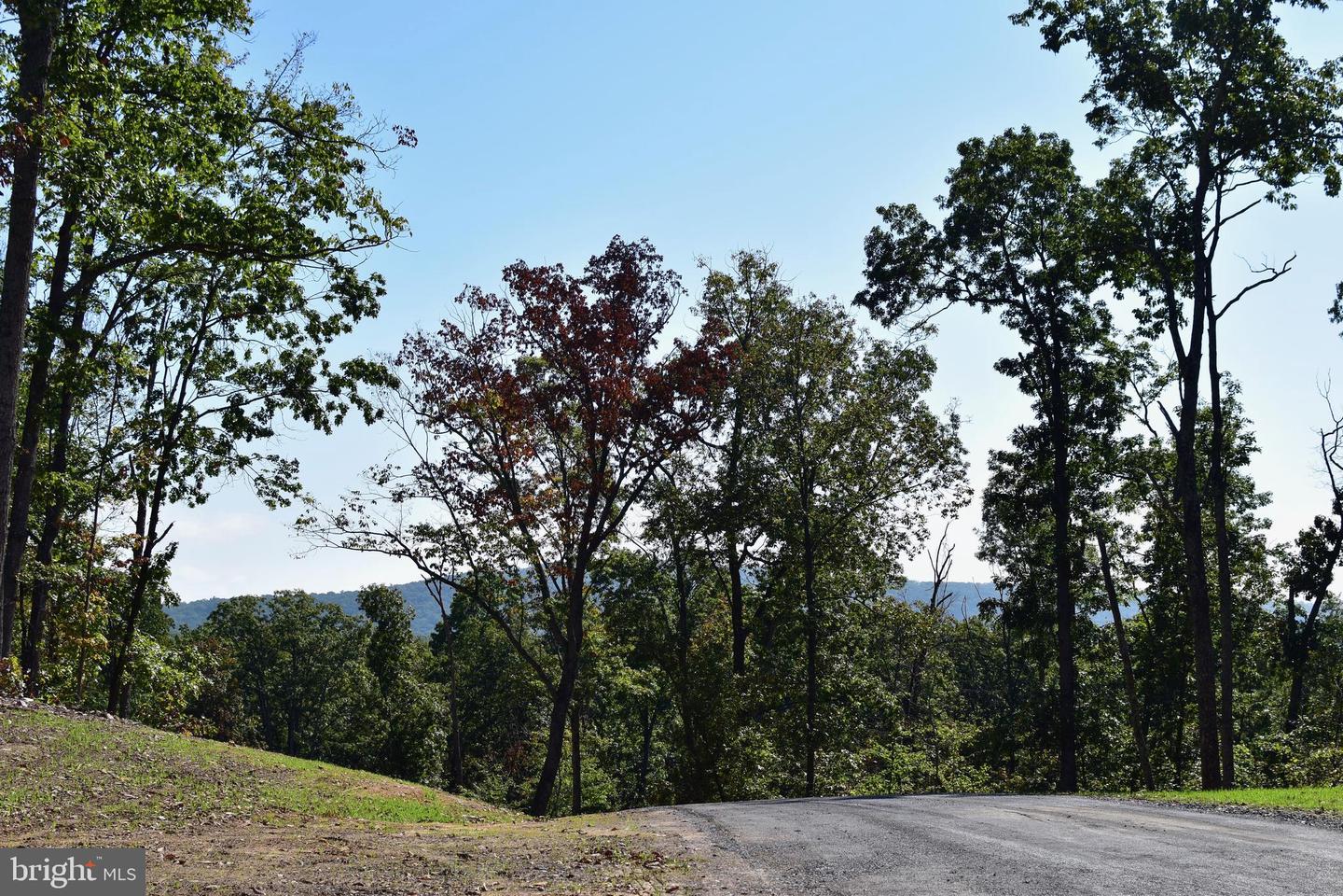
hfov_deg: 37.9
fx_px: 1958
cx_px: 672
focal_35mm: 52
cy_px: 448
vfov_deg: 25.8
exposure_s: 1/800
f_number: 6.3
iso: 140
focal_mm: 35
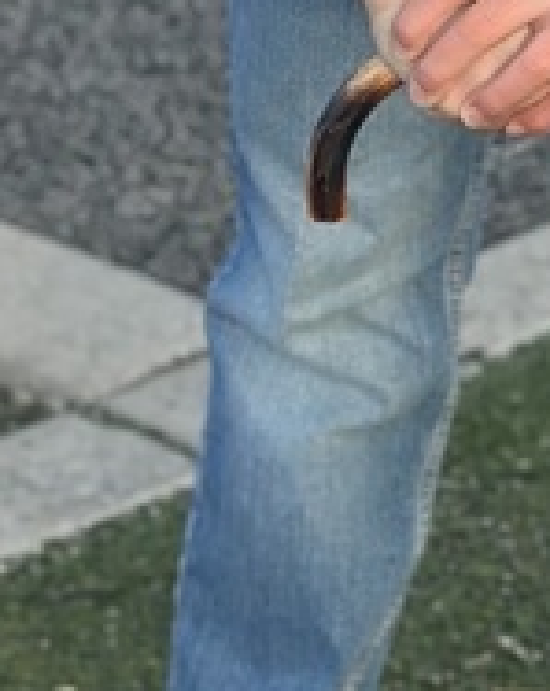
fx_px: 5242
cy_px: -370
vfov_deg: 7.4
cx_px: 960
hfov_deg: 5.9
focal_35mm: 257
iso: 80
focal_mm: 6.86
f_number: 1.78
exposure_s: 1/810
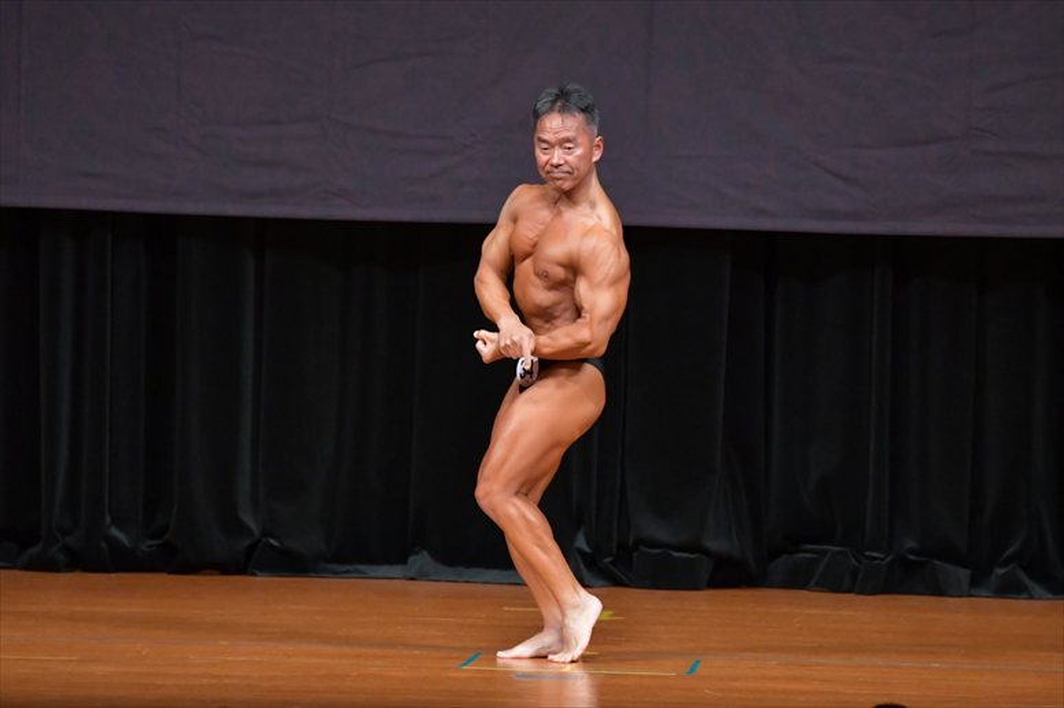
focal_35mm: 285
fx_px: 8419
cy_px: 354
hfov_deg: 7.2
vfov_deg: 4.8
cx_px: 532
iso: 5000
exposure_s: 1/400
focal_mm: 190
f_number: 5.6
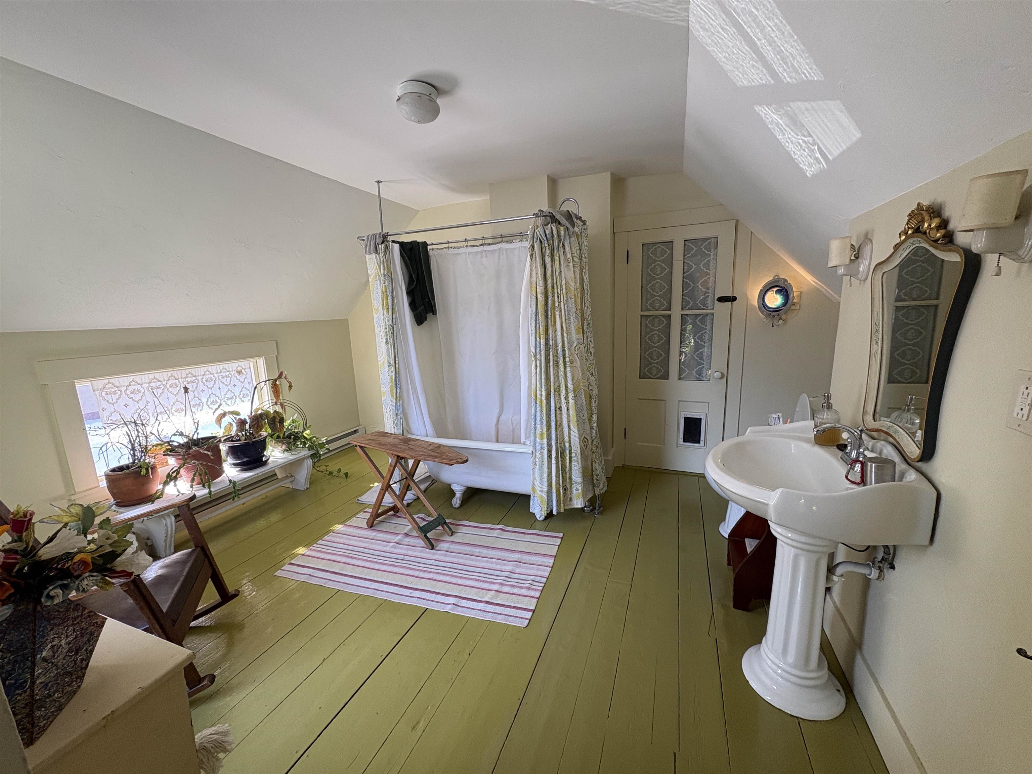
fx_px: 417
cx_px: 516
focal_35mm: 14
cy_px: 387
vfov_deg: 85.7
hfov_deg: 102.1
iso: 100
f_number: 2.2
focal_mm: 2.22
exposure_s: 1/99
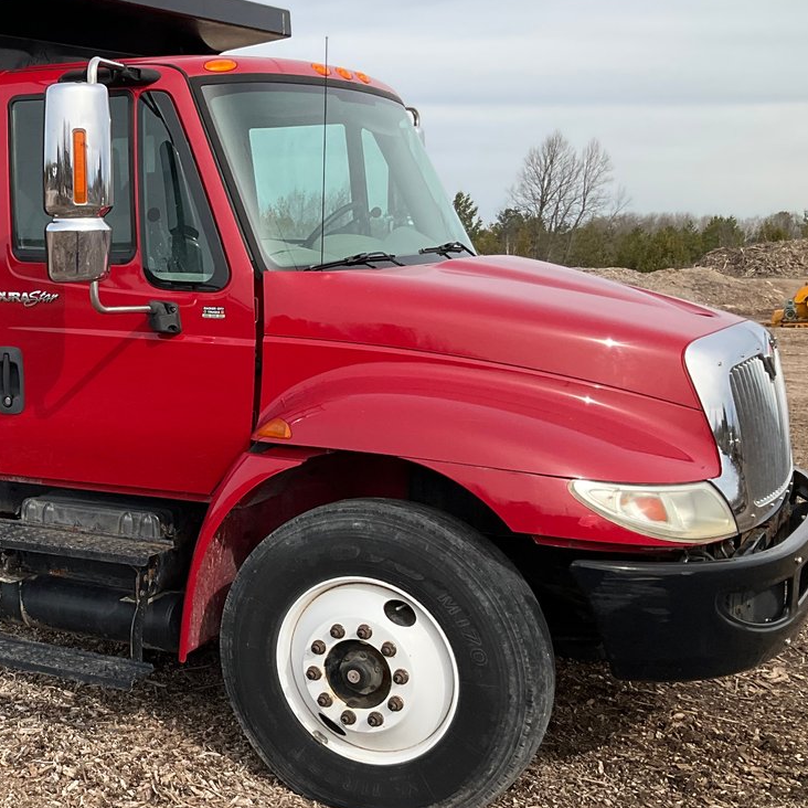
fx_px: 1400
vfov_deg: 32.2
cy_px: 437
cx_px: 35
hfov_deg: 30.3
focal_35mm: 53
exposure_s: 1/1412
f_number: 1.8
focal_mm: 3
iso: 25
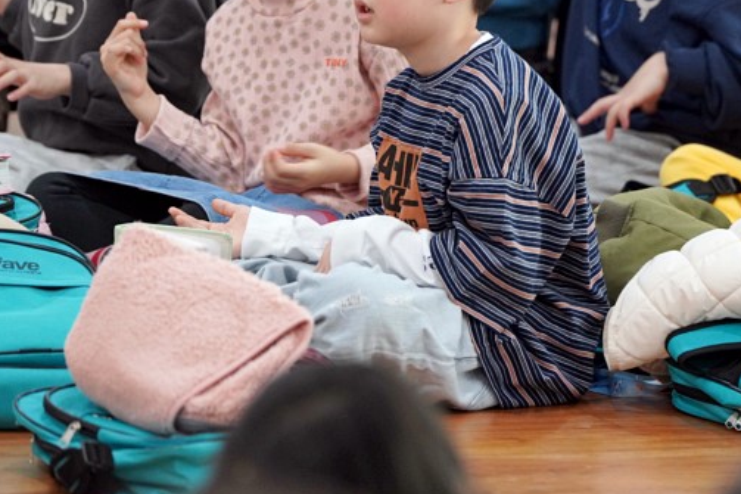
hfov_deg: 5.8
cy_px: 71
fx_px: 7366
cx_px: 563
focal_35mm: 358
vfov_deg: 3.8
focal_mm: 200
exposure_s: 1/250
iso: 2500
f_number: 4
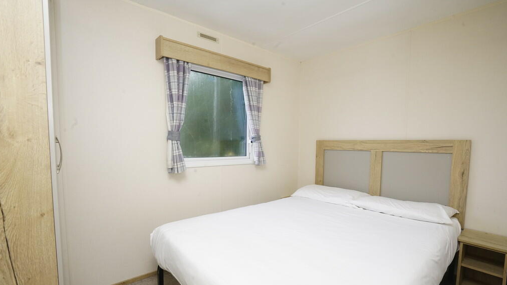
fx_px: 229
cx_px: 252
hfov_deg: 95.9
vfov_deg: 63.6
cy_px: 163
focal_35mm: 17
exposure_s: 1/60
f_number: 13
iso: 1600
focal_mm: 16
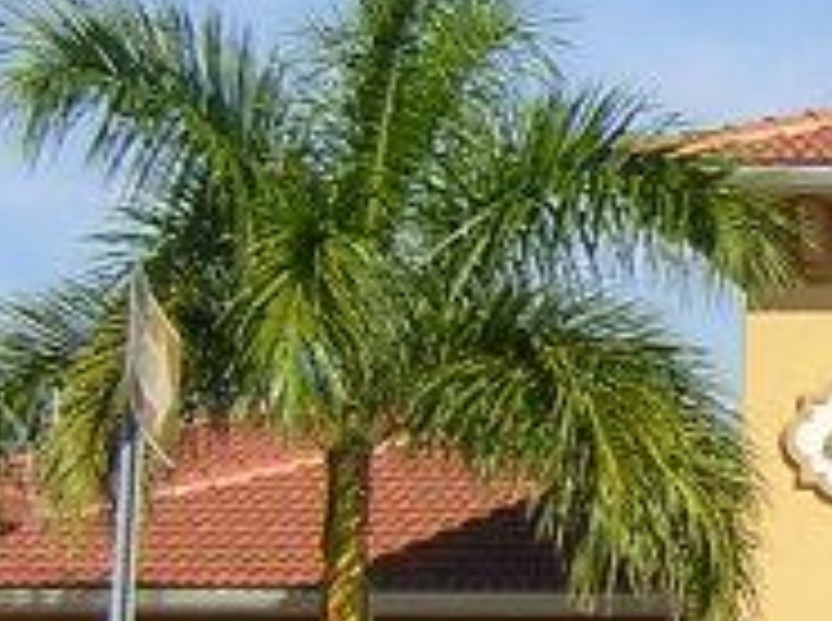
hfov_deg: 11.8
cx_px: 1421
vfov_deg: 9.5
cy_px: 306
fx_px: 3742
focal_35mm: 156
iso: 100
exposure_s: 1/364
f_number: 5.2
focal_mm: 4.7
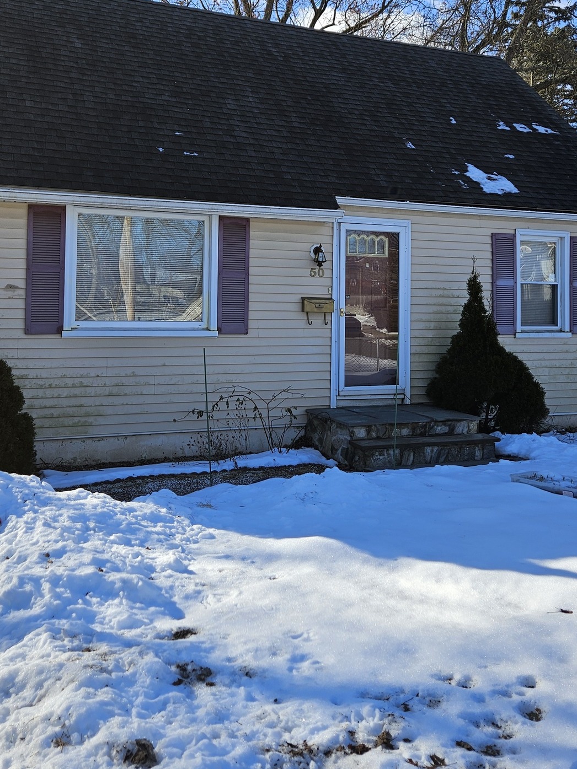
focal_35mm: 38
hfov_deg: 37.7
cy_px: 288
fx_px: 845
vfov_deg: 48.5
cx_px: 300
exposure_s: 1/1160
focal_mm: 5.4
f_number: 1.8
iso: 25
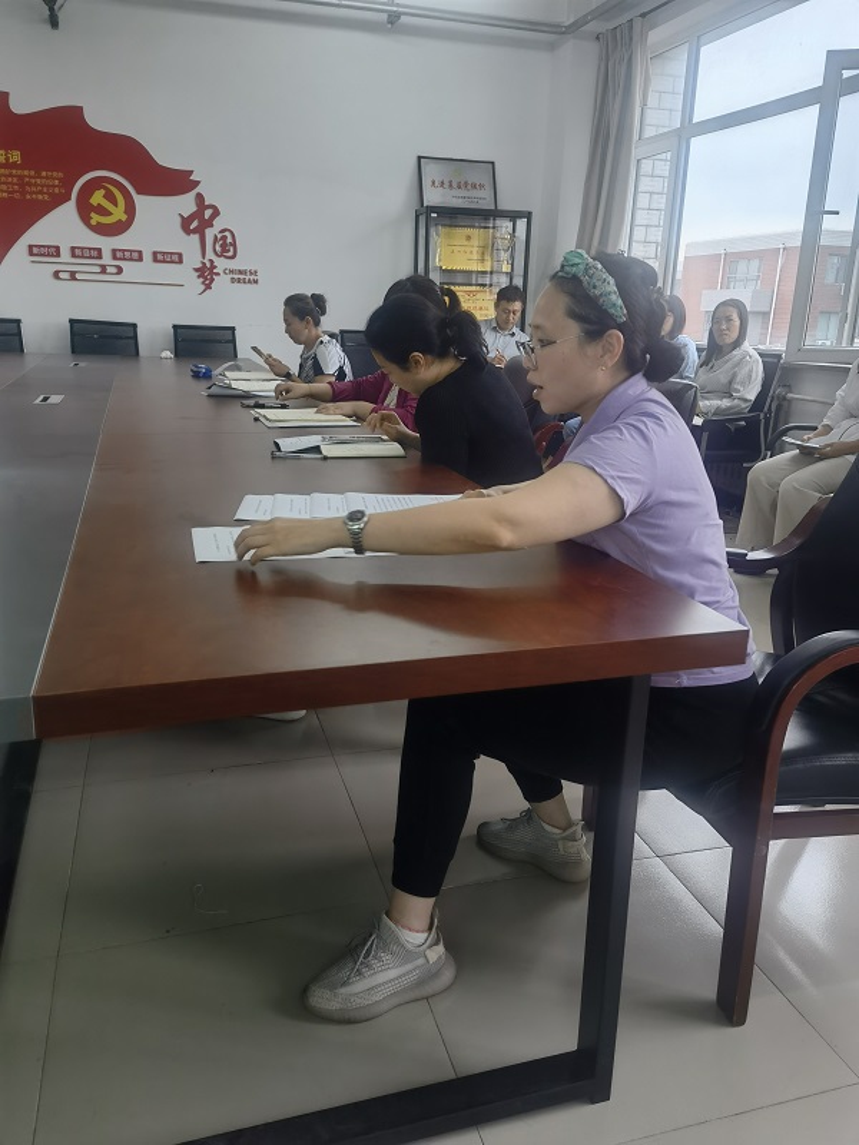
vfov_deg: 65.3
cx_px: 430
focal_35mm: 27
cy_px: 572
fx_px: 893
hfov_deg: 51.4
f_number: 1.9
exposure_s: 1/100
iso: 80
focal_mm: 6.67
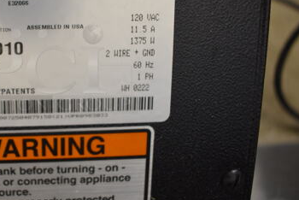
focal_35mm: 47
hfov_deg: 39.5
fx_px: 391
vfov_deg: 28.5
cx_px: 43
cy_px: 68
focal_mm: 18
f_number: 4
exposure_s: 1/60
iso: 1400
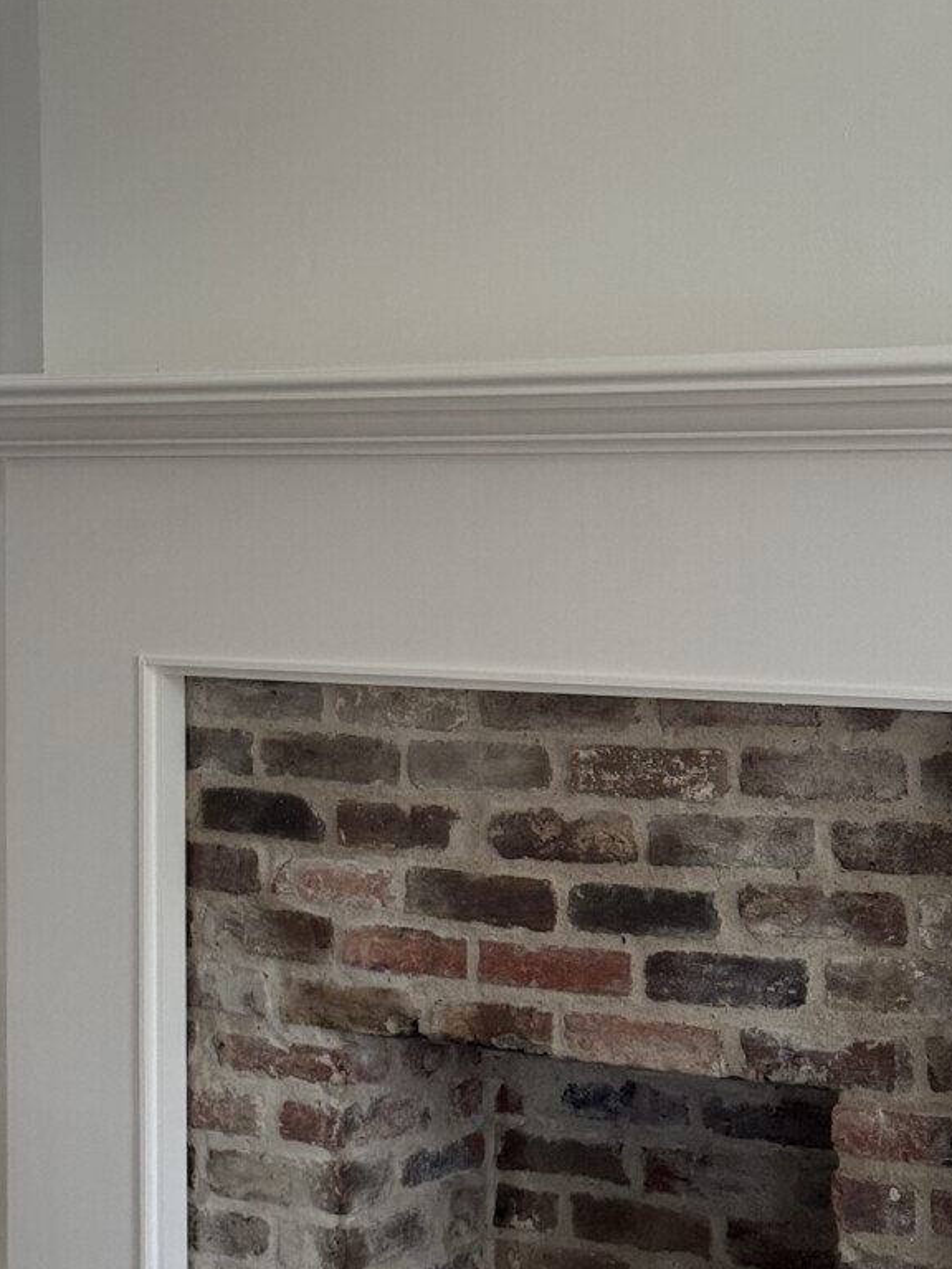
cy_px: 770
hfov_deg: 22.9
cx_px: 446
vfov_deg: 30.2
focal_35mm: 64
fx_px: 2347
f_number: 1.78
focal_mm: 6.76
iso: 100
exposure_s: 1/114
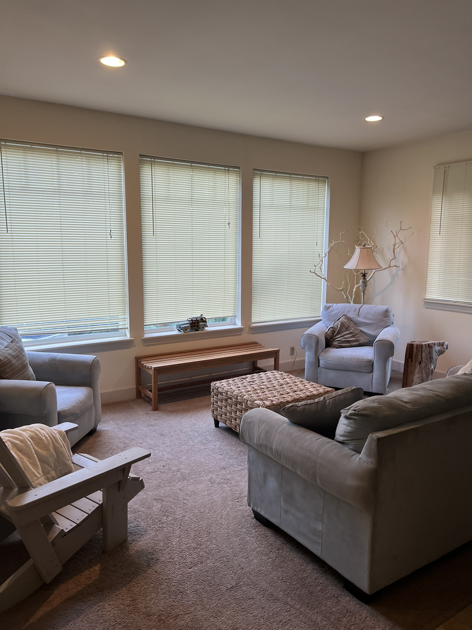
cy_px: 315
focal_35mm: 26
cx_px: 236
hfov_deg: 53.1
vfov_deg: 67.3
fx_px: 473
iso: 100
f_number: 1.5
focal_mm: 5.7
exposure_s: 1/120
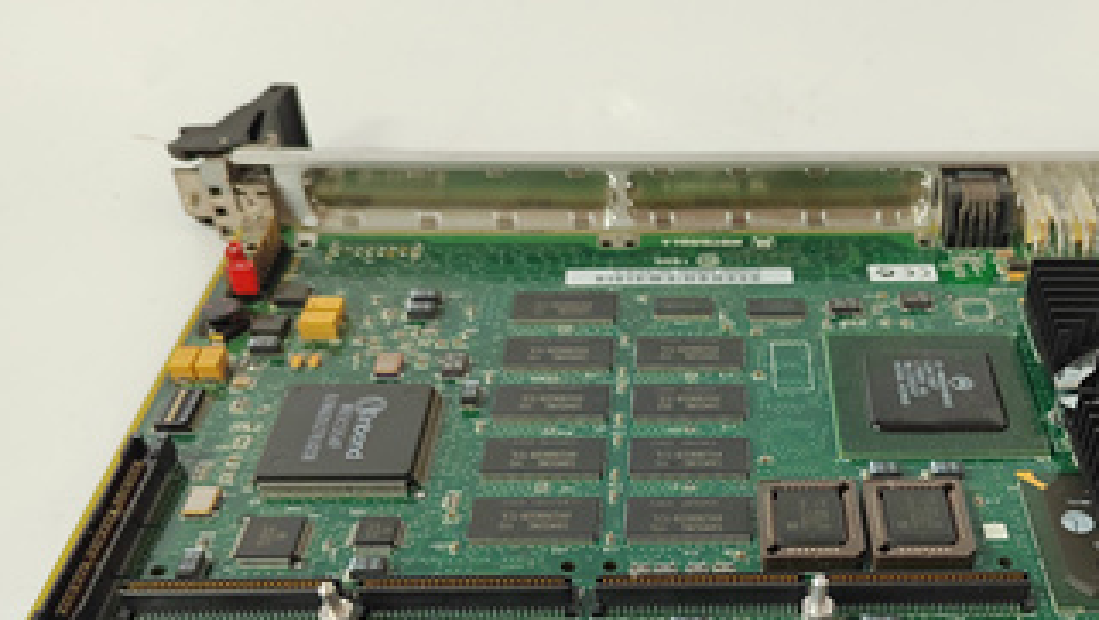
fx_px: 1137
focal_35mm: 39
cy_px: 529
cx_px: 757
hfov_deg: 50.4
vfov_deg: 29.5
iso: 1916
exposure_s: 1/60
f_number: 1.9
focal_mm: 5.52
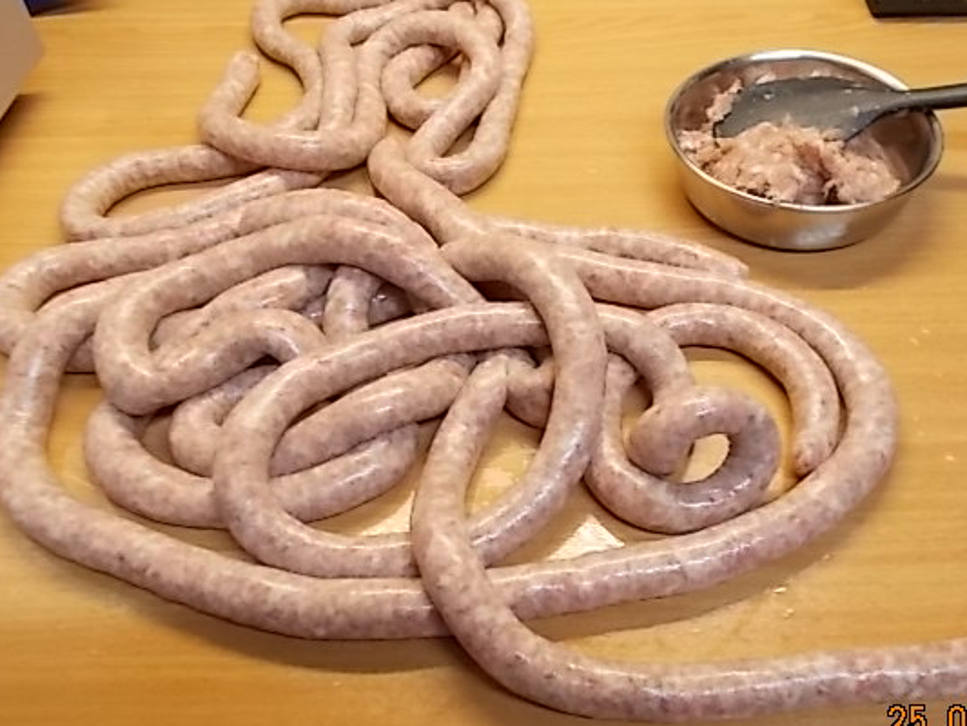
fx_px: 1006
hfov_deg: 51.1
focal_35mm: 36
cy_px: 388
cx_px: 564
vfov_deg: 39.7
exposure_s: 1/25
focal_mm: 5.3
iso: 200
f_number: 3.4
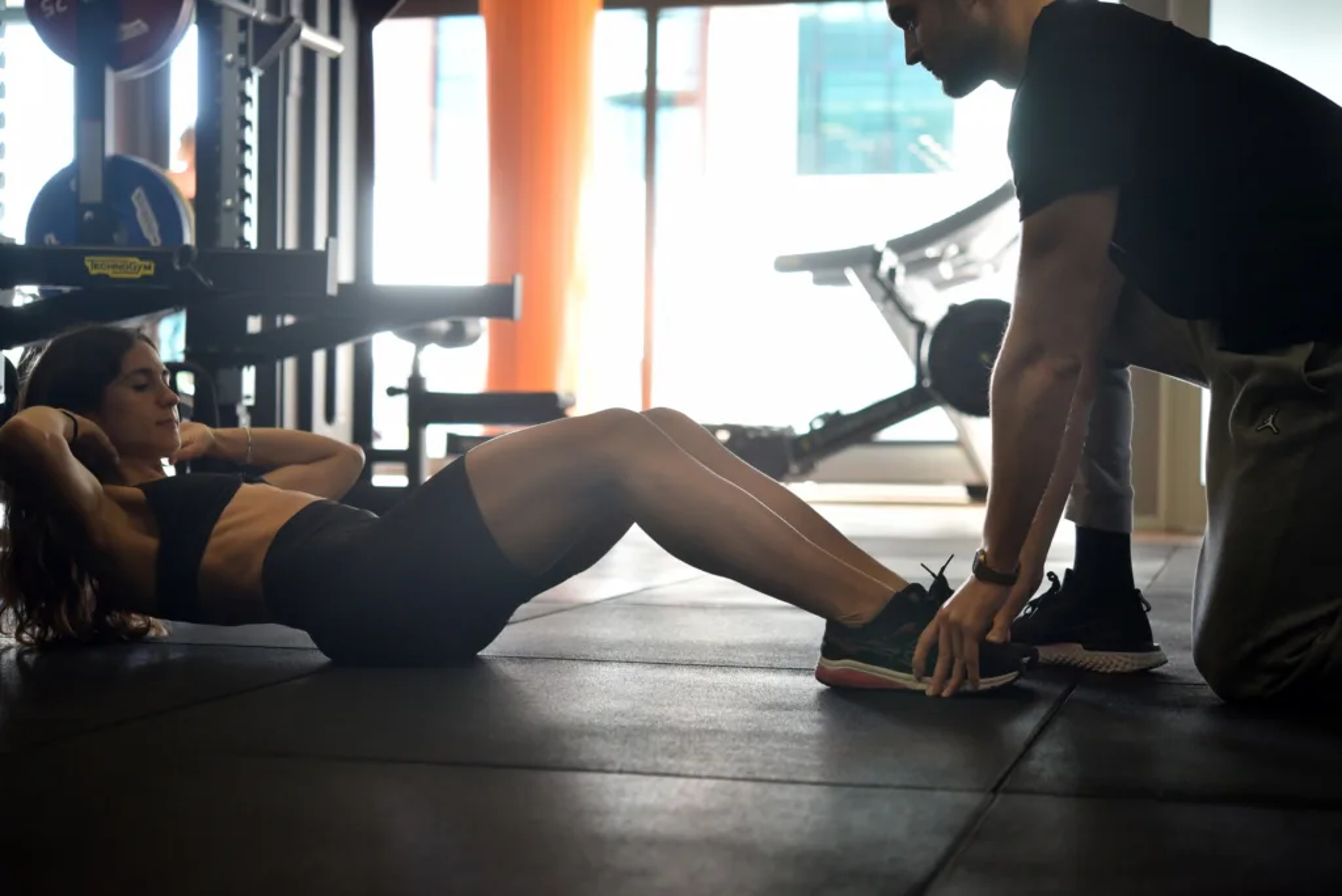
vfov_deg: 22.7
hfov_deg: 33.4
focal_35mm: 60
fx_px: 2238
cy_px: 448
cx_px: 671
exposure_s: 1/125
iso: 800
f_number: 3.2
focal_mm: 60
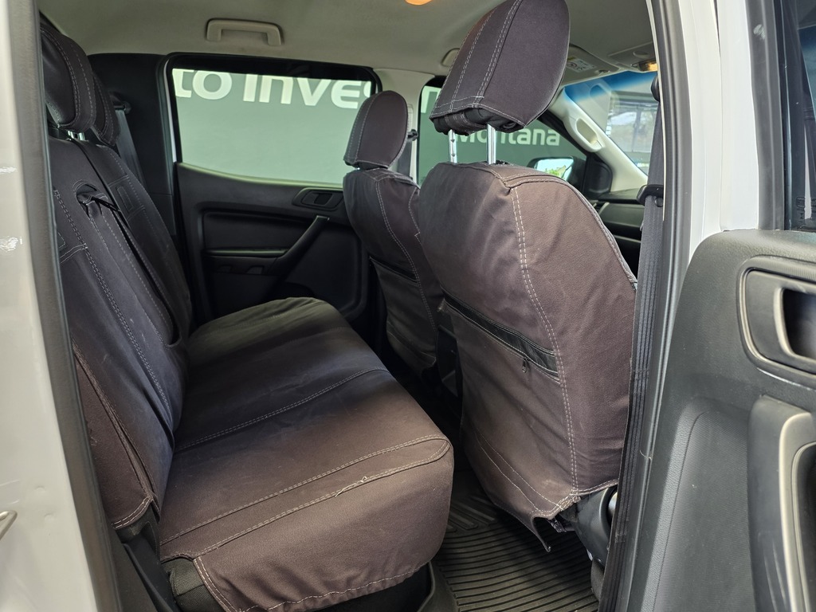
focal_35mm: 23
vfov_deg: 58.9
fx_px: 542
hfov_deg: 73.9
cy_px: 306
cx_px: 408
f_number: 1.7
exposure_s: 1/100
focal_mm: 6.25
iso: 200
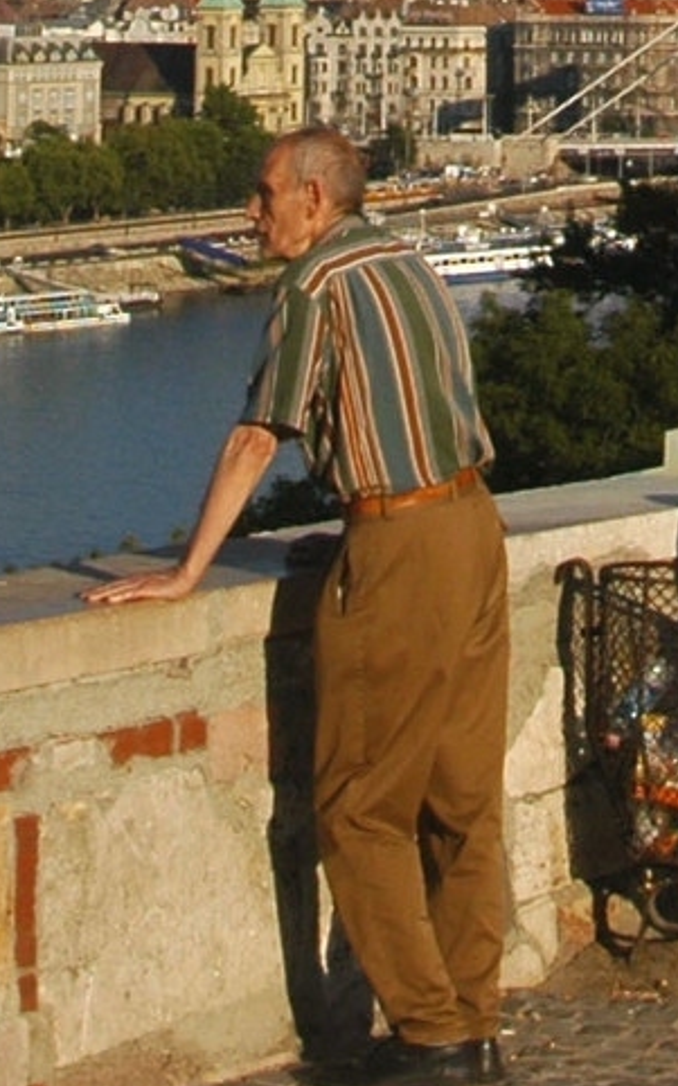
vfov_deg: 10.3
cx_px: 872
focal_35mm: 183
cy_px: -1287
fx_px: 5414
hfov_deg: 7.1
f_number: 10
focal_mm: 24
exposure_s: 1/400
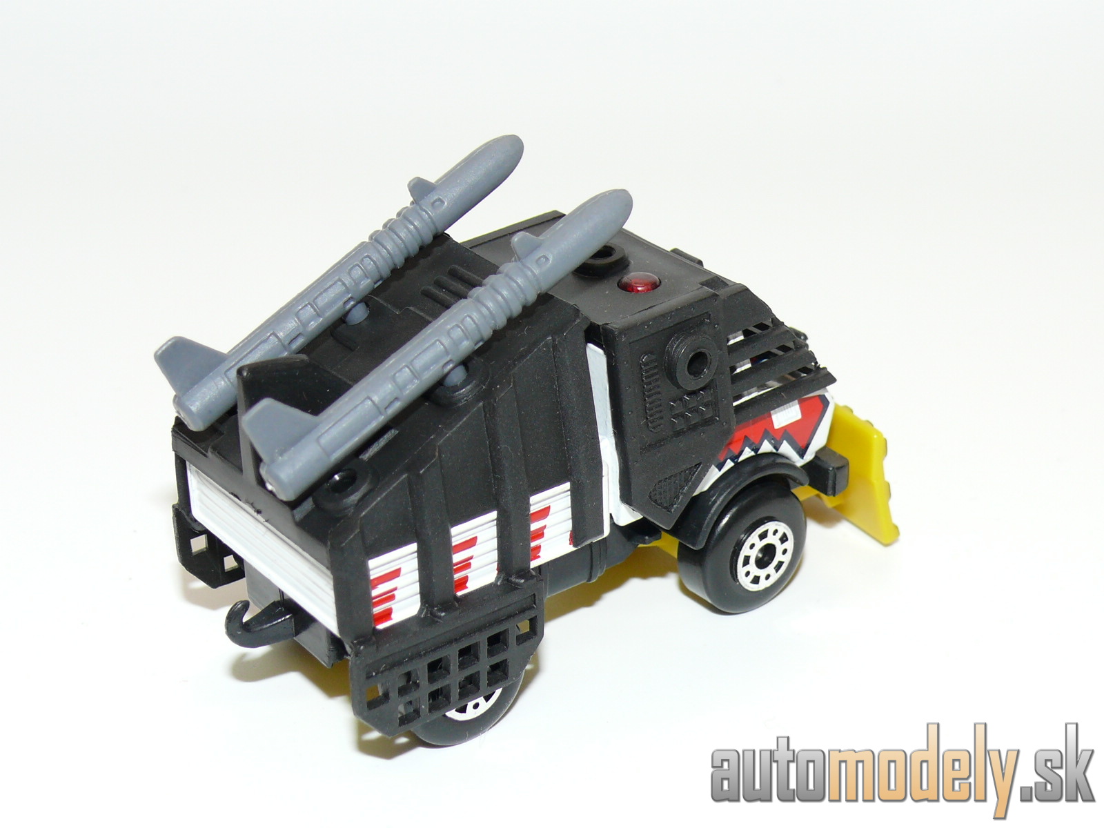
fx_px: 2360
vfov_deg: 19.9
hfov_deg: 26.3
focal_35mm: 74
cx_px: 552
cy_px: 414
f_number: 4
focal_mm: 11.2
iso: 100
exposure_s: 1/30
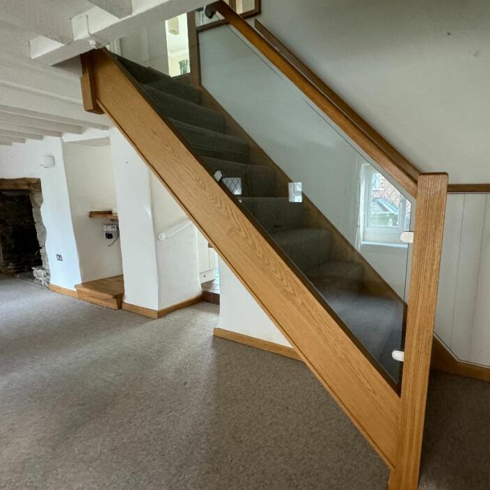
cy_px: 252
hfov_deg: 78.9
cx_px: 313
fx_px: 288
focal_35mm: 18
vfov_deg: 80.7
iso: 640
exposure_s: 1/60
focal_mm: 2.22
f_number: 2.2
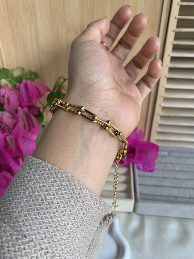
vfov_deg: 67.3
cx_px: 97
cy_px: 130
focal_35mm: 26
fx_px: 194
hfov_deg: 53.1
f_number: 1.8
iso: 40
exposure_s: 1/100
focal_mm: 4.25
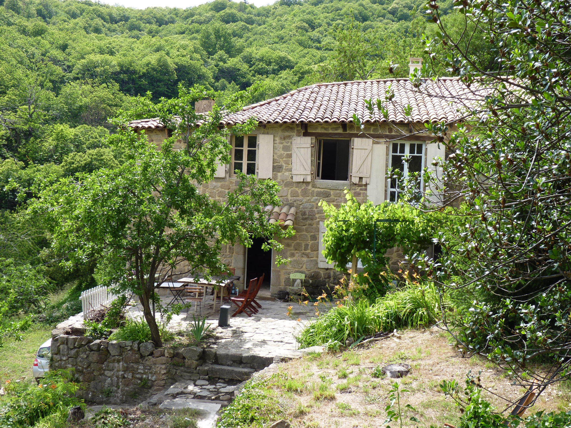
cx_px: 286
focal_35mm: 46
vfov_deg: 31.5
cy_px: 214
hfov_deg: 41.2
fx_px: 759
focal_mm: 8.2
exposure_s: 1/250
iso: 80
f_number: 4
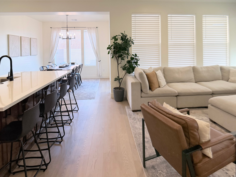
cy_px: 88
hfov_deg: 71.6
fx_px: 164
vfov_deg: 56.8
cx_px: 118
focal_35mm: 24
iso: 200
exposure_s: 1/188
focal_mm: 6.76
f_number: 1.78
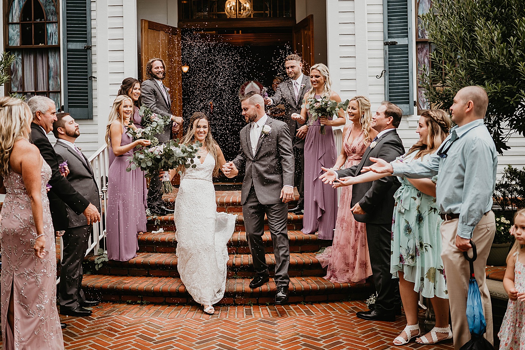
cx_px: 250
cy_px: 153
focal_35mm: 41
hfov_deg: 47.4
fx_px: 598
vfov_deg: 32.6
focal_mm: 35
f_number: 1.4
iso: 320
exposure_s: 1/800
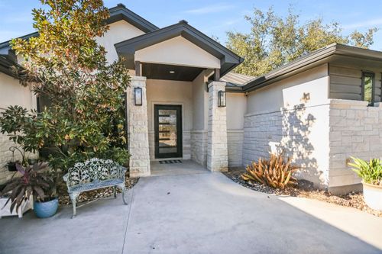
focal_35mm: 15
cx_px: 191
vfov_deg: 77.3
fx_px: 159
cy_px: 127
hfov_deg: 100.4
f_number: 4
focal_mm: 10
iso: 250
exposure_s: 1/1600
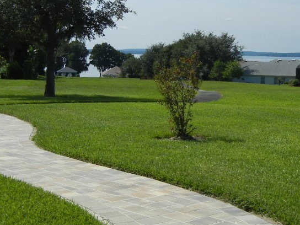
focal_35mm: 64
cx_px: 207
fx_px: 555
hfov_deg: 30.0
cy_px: 96
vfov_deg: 22.9
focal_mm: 6.2
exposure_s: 1/644
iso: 160
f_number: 7.2
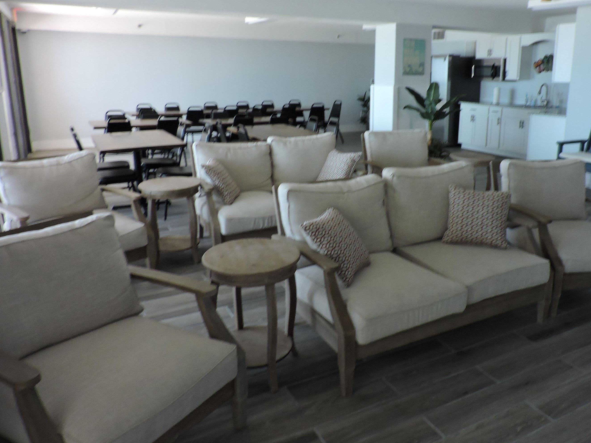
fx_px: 478
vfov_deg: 49.6
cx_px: 344
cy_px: 186
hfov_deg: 63.1
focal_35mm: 28
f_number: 3
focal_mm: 4.3
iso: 400
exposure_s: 1/13
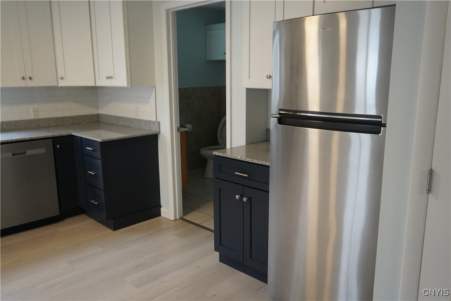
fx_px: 376
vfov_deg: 43.6
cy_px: 150
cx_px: 226
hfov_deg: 61.9
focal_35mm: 30
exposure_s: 1/160
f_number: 4
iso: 2500
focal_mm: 20
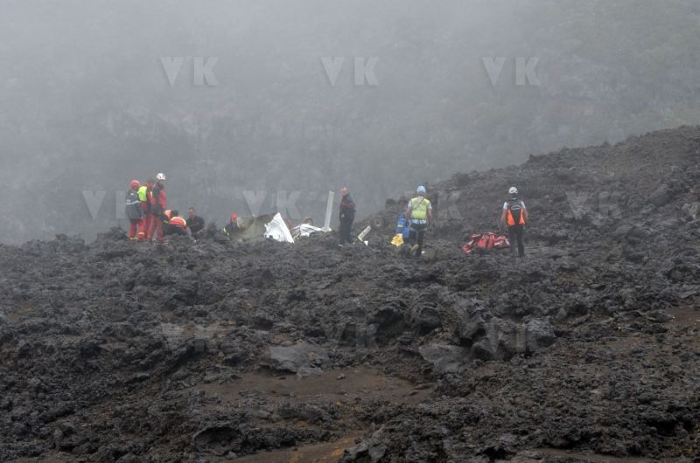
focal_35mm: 300
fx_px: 5822
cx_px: 350
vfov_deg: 4.6
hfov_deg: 6.9
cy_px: 232
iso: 250
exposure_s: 1/640
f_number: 8
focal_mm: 200
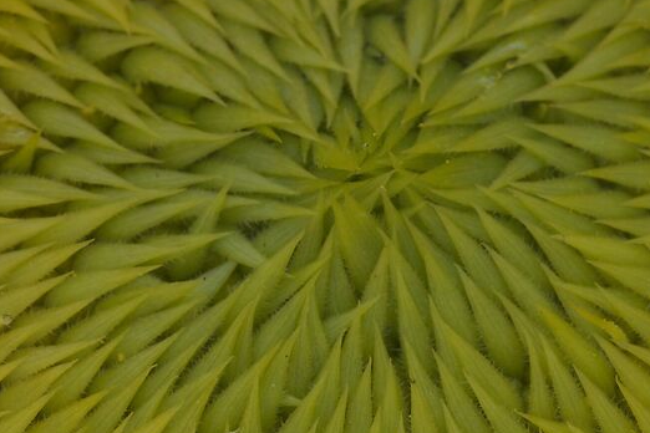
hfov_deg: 8.1
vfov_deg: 5.4
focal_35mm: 253
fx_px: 4568
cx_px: 514
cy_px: 269
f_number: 5.6
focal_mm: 55
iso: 200
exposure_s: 1/125
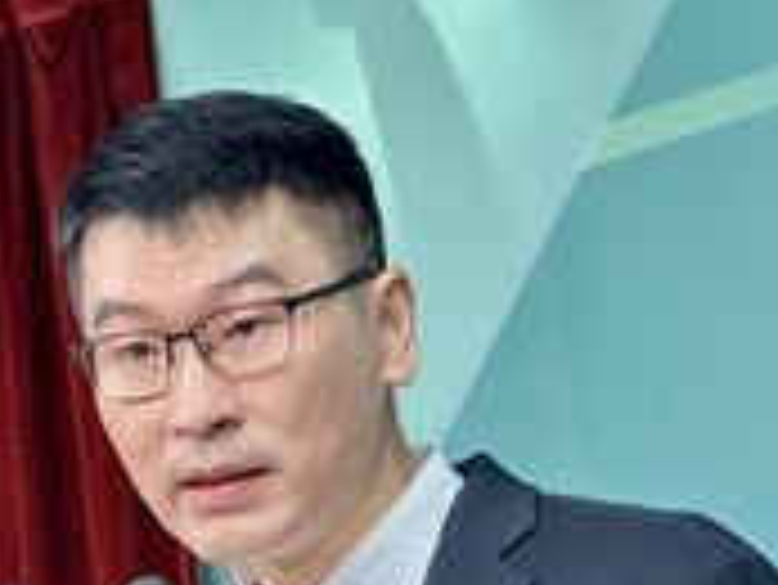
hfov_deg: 11.0
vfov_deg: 8.3
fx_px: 4003
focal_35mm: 178
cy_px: 666
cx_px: 103
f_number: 2.8
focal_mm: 9
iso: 200
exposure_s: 1/60
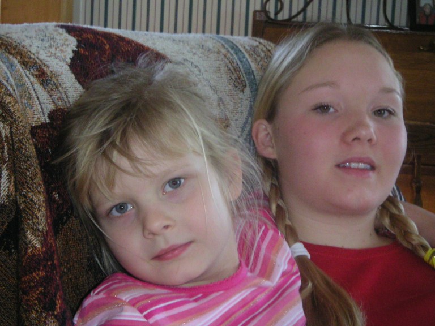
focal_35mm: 94
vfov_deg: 15.7
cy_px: 163
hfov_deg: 20.9
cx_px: 218
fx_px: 1181
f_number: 3.6
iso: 200
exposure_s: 1/90
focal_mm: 12.3
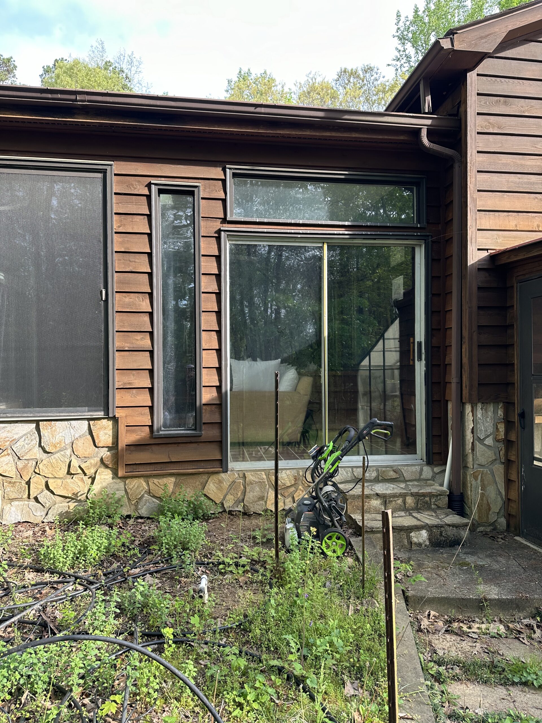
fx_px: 501
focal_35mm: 24
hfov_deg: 56.8
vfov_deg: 71.6
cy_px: 362
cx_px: 271
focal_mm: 6.86
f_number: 1.78
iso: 80
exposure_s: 1/248
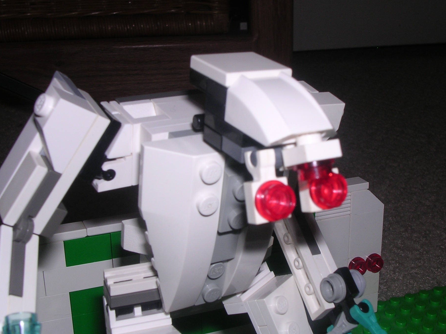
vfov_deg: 28.0
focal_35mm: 52
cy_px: 161
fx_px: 670
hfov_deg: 36.8
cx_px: 242
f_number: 6.1
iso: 100
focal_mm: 7.1
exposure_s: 1/60.1
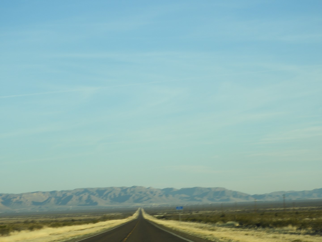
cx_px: 161
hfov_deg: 18.7
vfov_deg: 14.1
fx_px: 977
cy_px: 121
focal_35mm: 105
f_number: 4.8
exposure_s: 1/320
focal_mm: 18.8
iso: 100
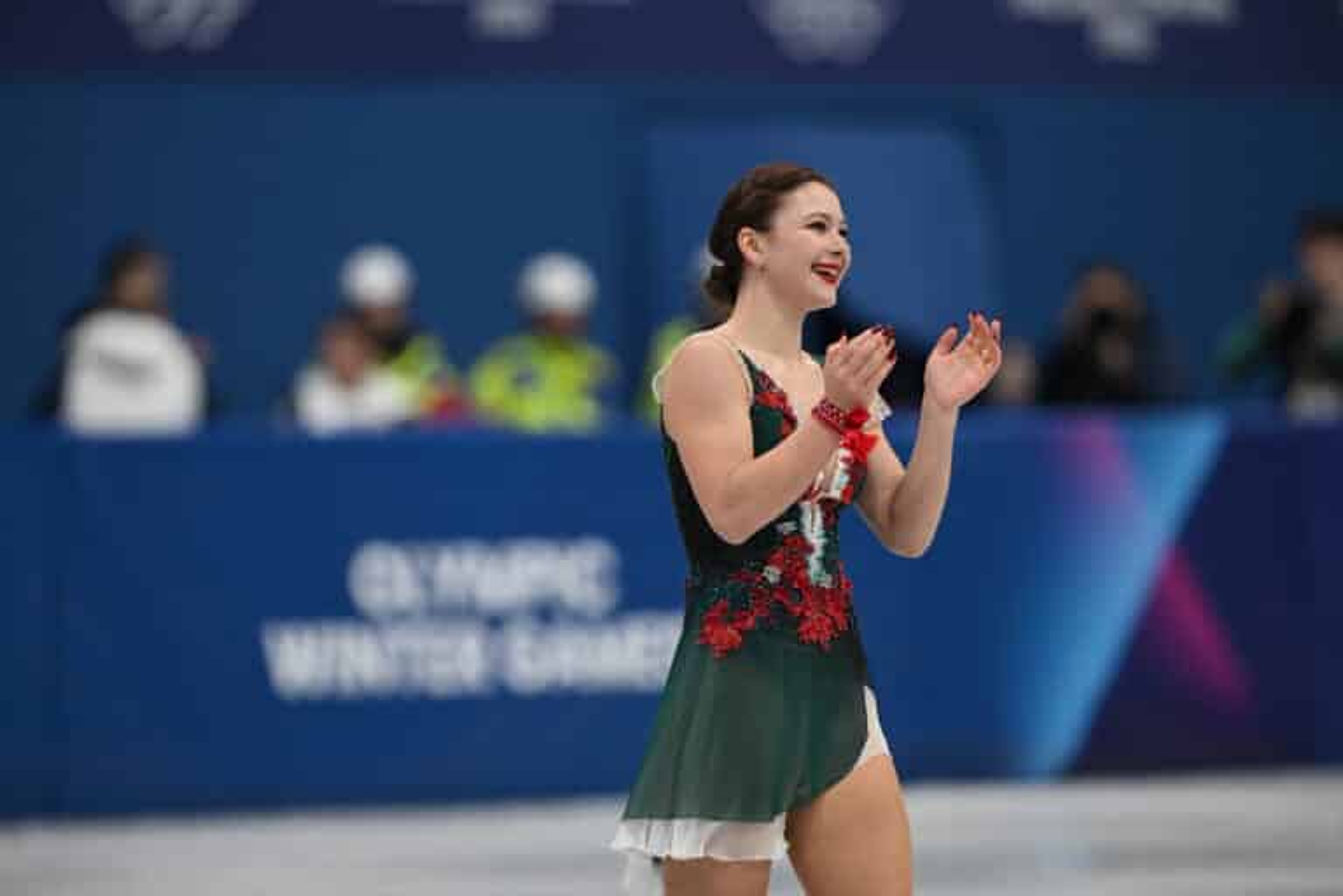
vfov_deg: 3.4
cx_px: 672
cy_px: 448
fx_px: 14921
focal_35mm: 400
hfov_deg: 5.2
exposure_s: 1/1600
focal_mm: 400
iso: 1250
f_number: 3.5
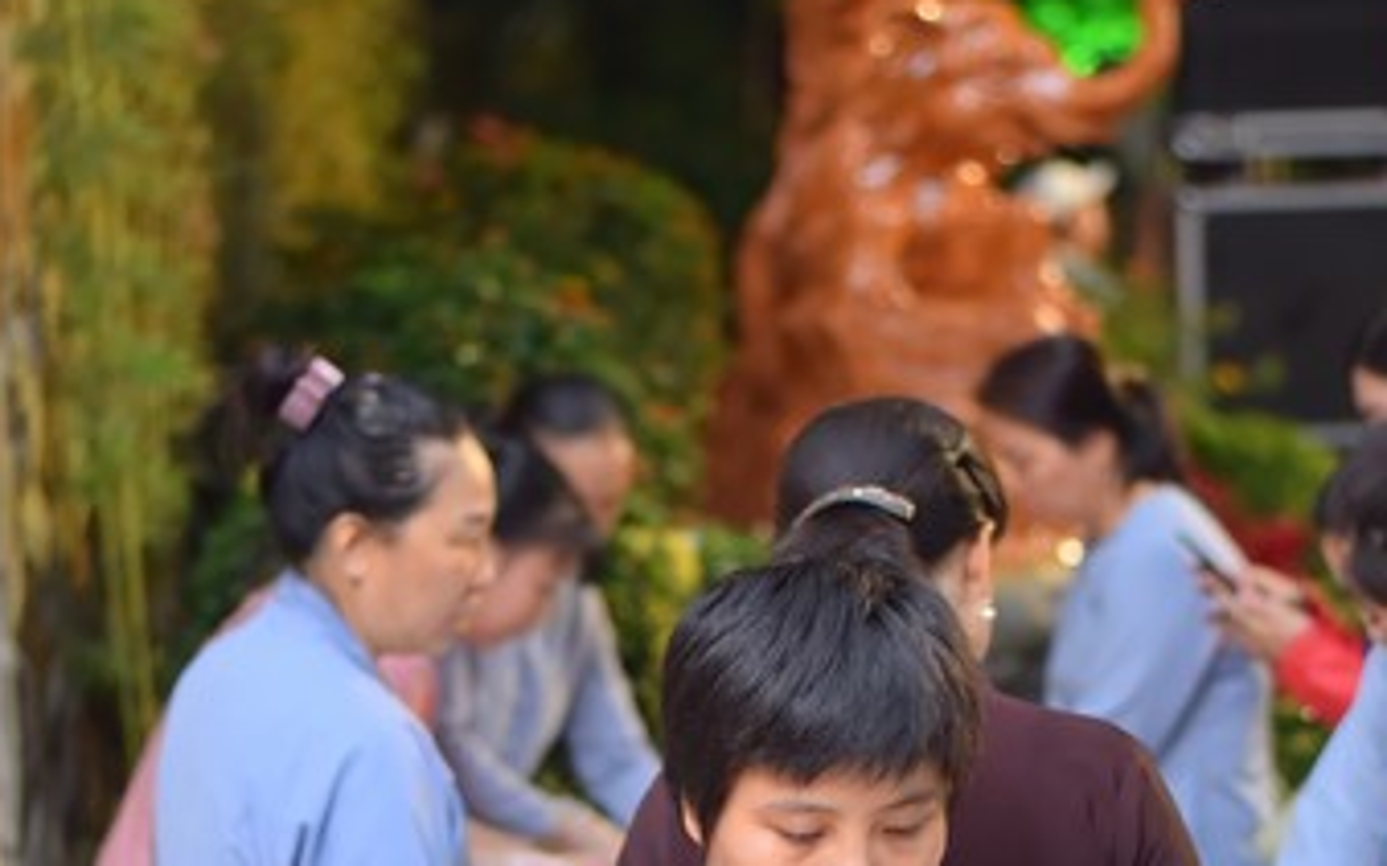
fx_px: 3703
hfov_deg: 21.2
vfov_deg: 13.2
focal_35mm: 98
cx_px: 872
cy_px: 821
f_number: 2
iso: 1000
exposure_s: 1/125
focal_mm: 50
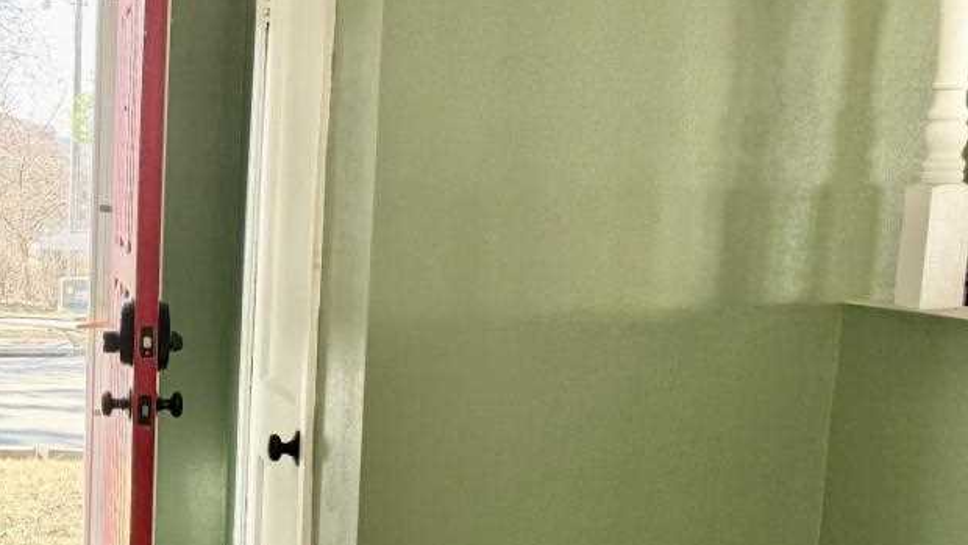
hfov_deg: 34.5
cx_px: -30
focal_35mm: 54
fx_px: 1386
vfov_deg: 22.1
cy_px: 394
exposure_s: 1/244
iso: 100
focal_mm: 6.76
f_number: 1.78
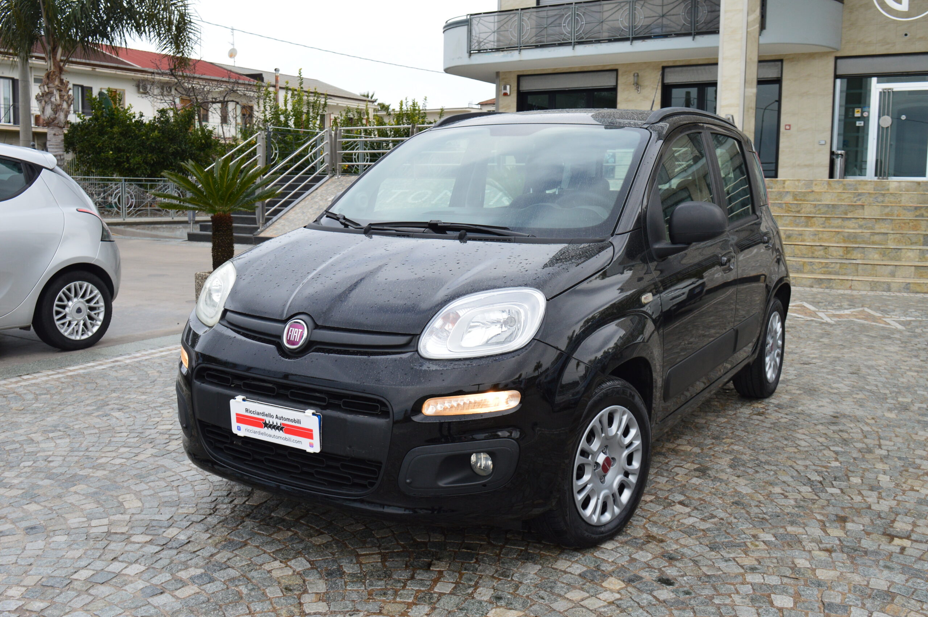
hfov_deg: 55.1
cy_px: 308
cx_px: 464
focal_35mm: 34
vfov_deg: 38.3
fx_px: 889
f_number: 9
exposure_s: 1/125
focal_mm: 23
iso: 400
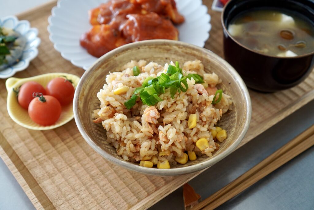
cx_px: 157
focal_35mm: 52
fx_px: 458
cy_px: 105
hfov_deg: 37.8
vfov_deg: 25.8
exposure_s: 1/160
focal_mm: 35
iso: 640
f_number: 4
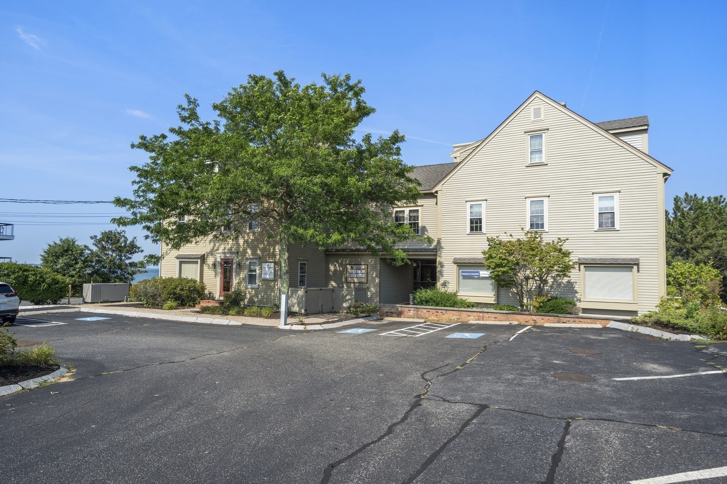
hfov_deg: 84.0
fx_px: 404
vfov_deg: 61.9
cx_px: 364
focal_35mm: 20
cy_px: 242
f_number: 7.1
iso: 320
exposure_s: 1/1000
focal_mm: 20
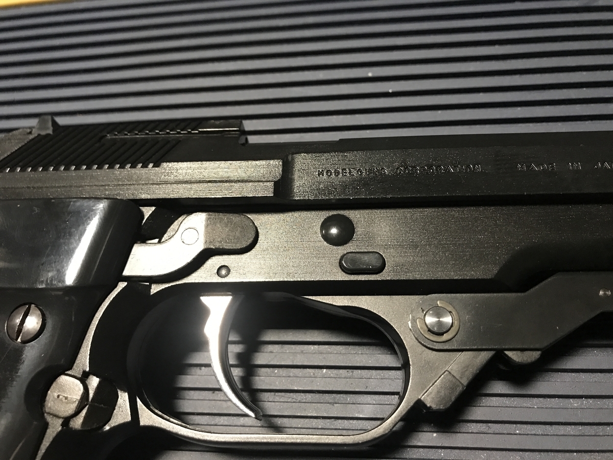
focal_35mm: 28
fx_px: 496
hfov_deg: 63.4
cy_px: 230
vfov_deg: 49.7
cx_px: 306
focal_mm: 3.99
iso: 100
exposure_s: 1/7
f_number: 1.8
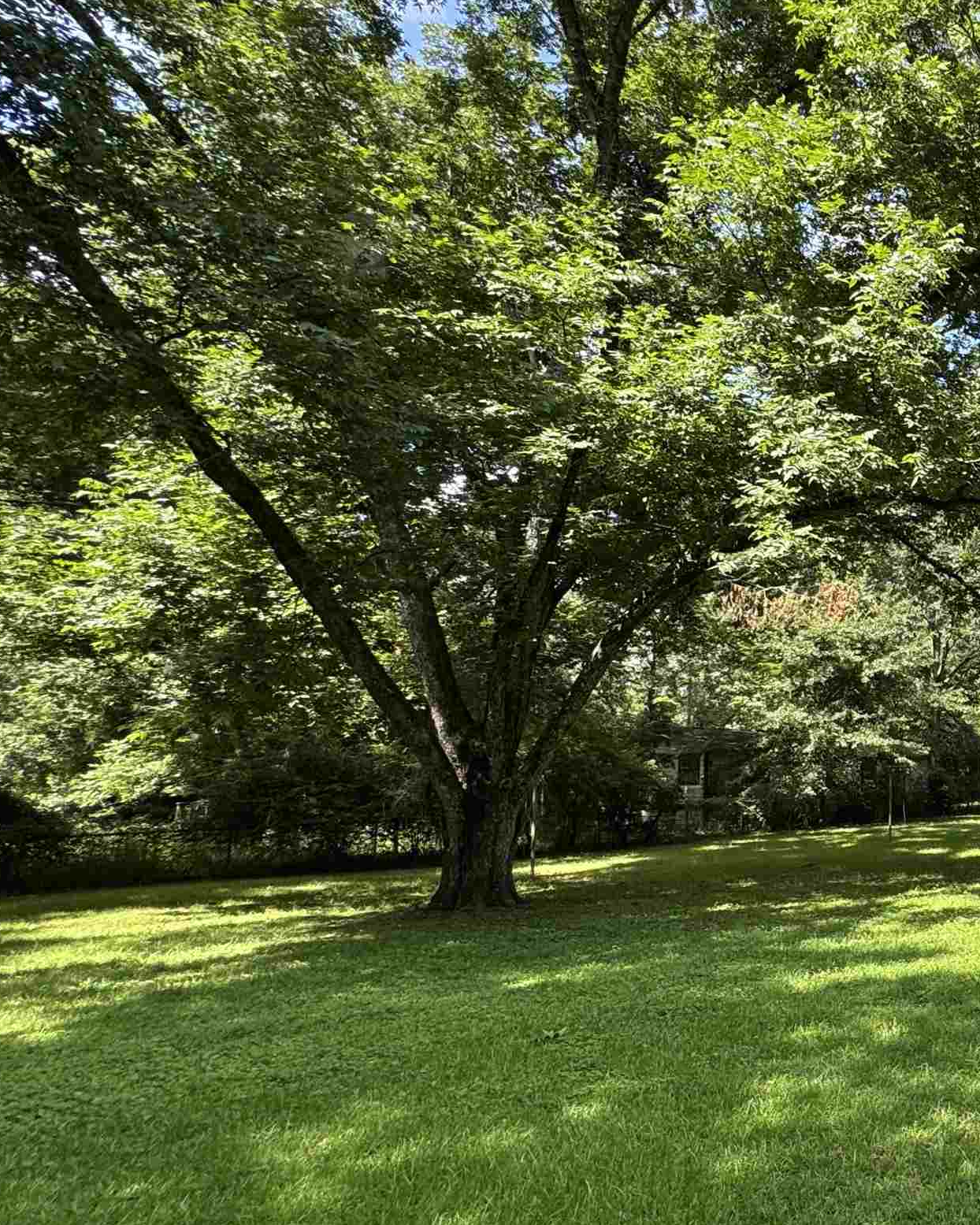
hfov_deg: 38.6
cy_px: 654
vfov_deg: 64.0
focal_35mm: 27
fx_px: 979
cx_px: 1186
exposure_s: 1/317
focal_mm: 2.22
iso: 40
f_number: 2.2
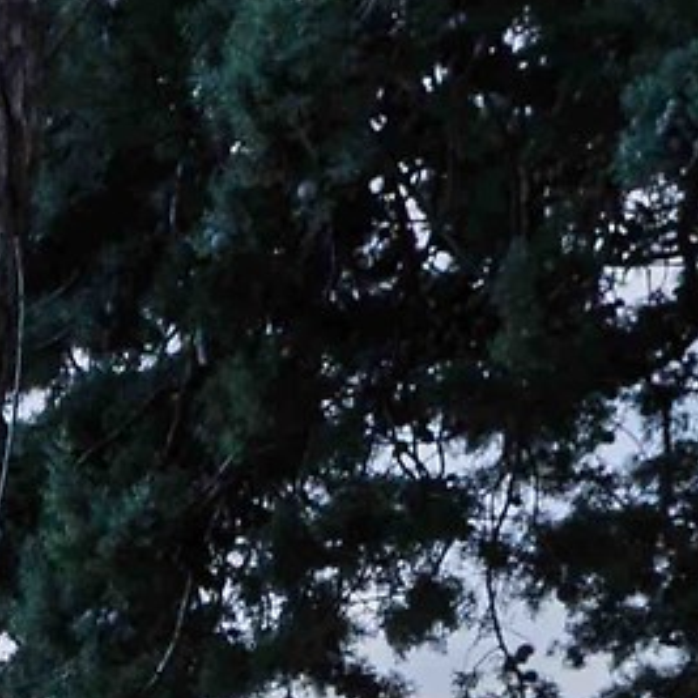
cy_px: 1153
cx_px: -1623
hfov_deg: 7.2
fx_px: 4699
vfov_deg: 8.3
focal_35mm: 206
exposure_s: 1/160
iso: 200
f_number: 6.3
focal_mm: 18
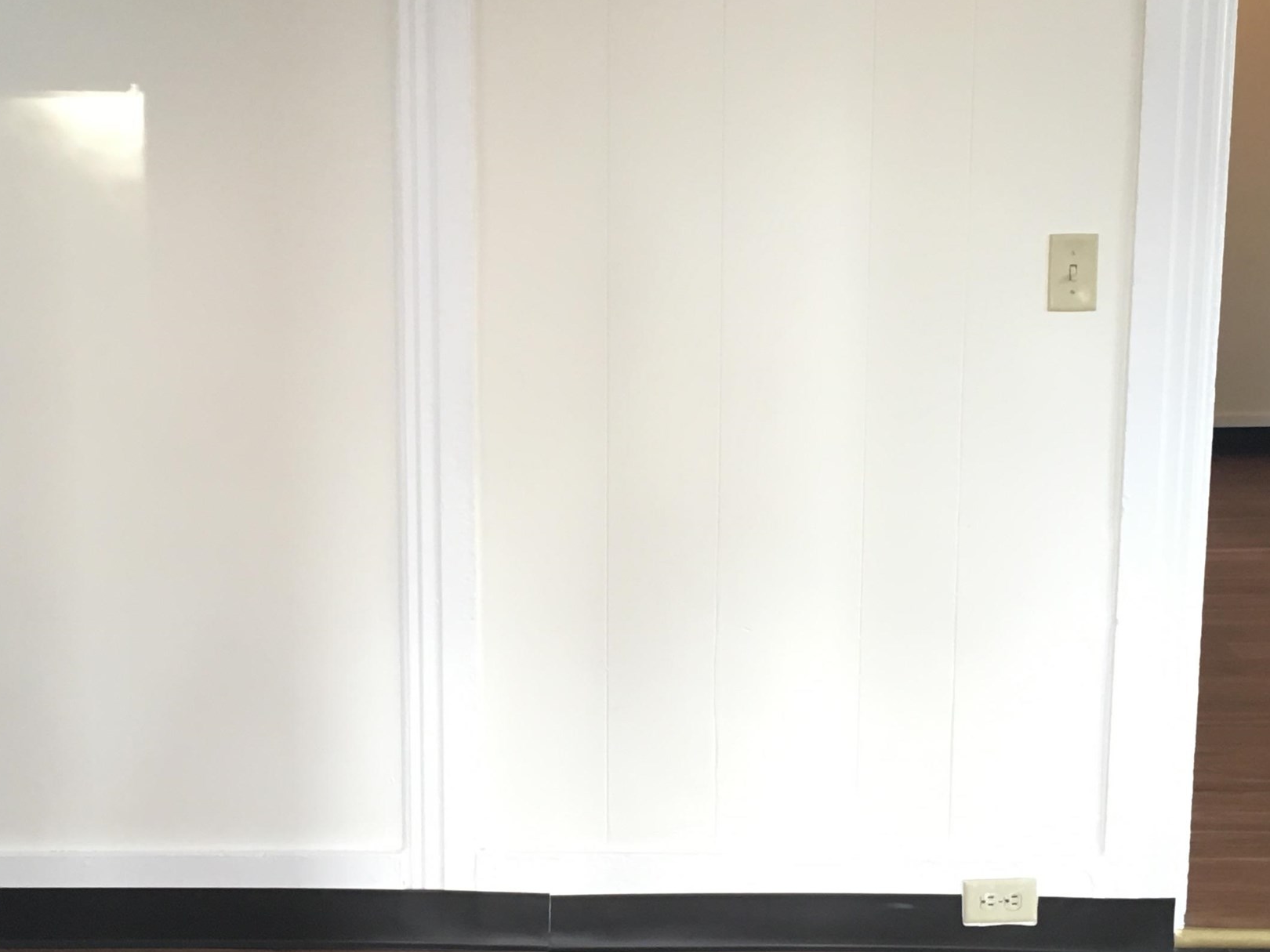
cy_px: 448
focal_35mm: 55
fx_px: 2018
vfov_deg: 26.6
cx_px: 622
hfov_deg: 34.9
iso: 100
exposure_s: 1/30
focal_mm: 4.15
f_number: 2.2
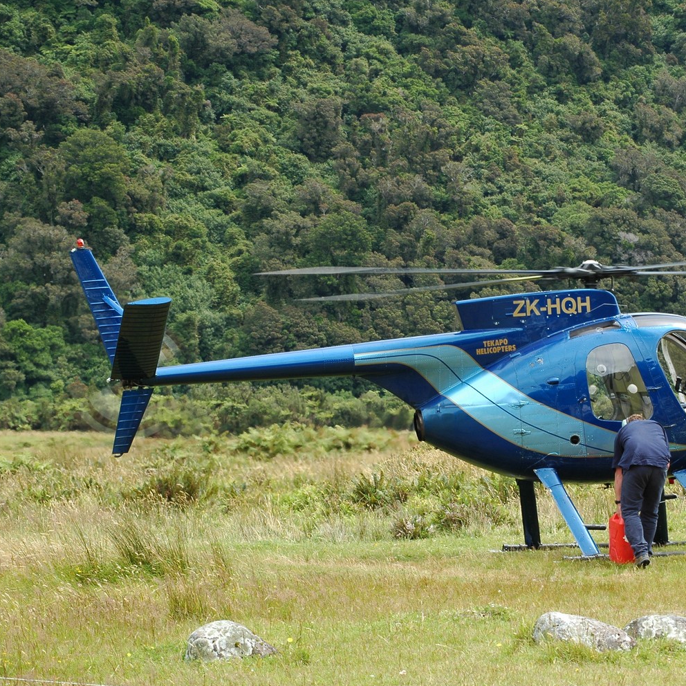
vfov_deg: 12.6
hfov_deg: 12.5
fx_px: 3116
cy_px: 344
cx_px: 499
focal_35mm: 139
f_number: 9
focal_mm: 72
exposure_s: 1/125
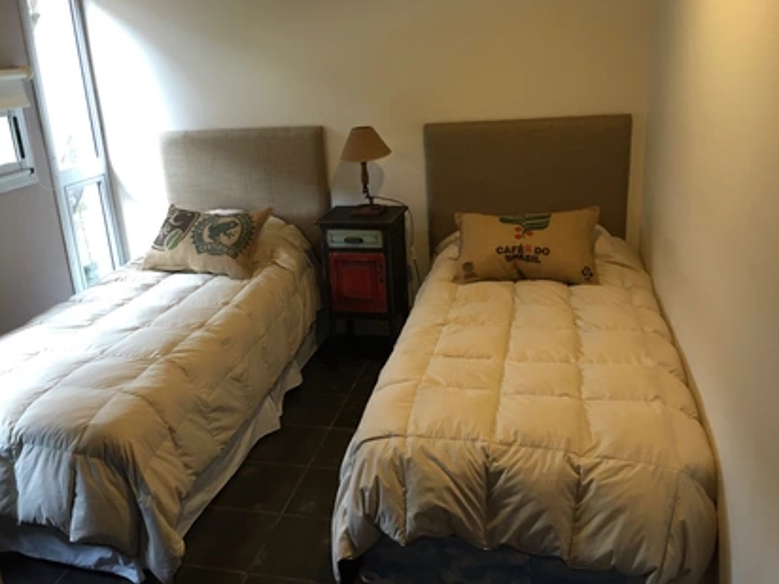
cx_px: 367
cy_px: 278
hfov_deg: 58.3
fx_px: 698
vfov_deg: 45.4
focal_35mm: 31
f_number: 2.2
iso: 125
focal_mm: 4.15
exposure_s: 1/33
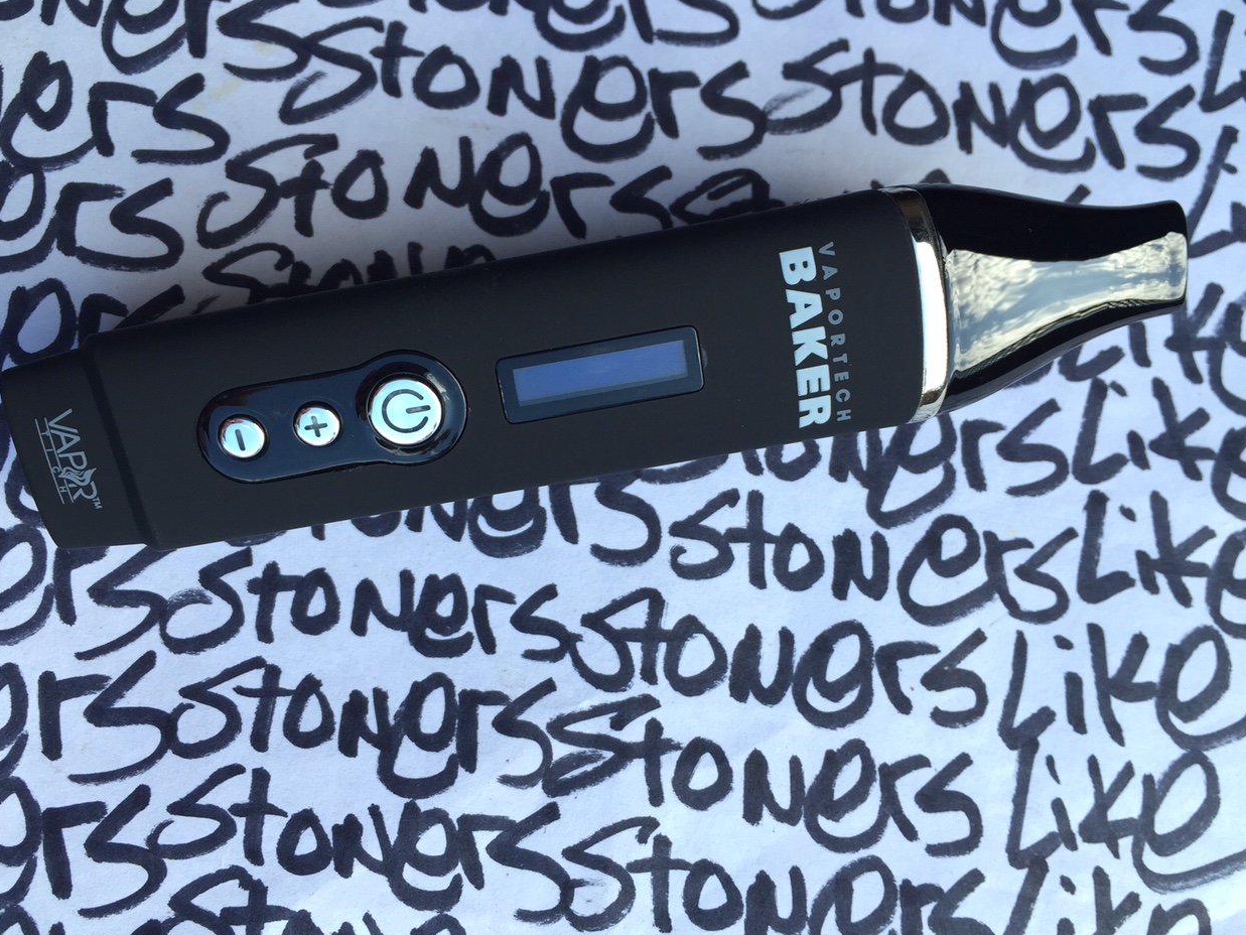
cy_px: 464
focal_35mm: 30
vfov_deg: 46.8
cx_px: 603
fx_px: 1080
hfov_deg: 59.9
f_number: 2.2
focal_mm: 4.15
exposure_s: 1/171
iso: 32
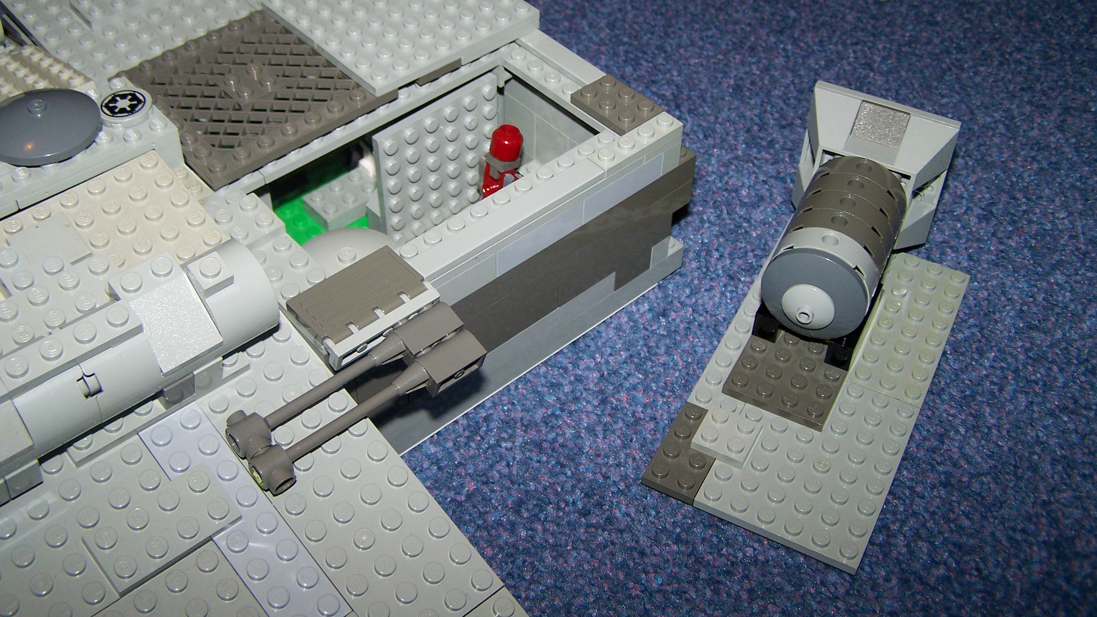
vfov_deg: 28.3
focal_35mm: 42
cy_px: 239
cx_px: 553
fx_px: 1222
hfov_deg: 48.4
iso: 80
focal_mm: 6.3
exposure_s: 1/60
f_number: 2.8
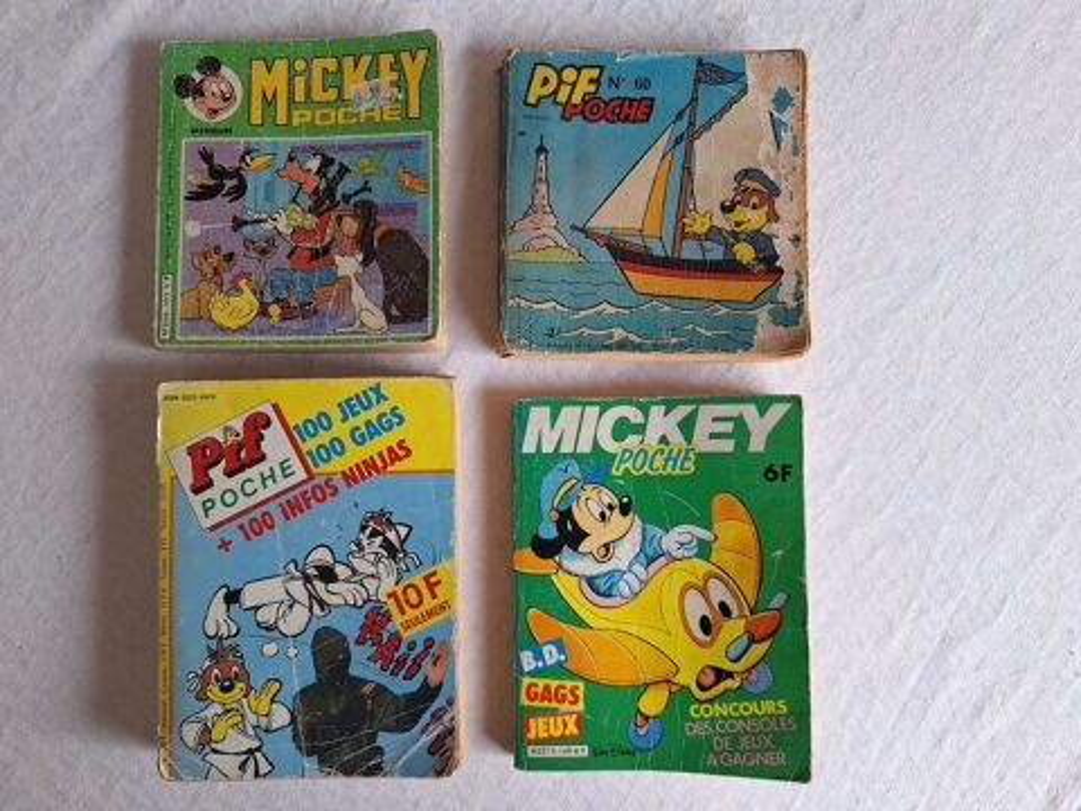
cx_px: 540
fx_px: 718
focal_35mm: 23
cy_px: 406
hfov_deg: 73.9
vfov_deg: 58.9
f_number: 1.8
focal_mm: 5.54
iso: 80
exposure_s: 1/50
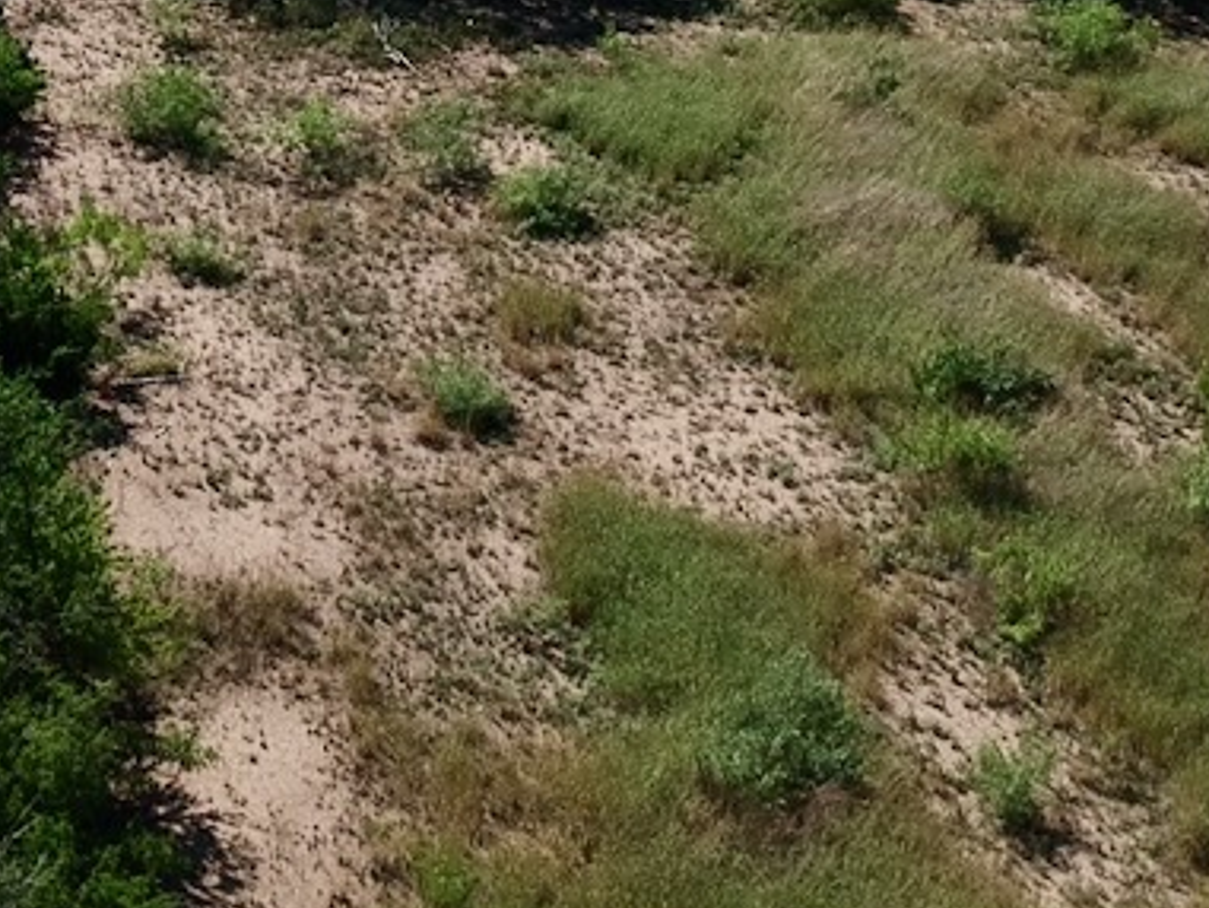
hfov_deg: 22.0
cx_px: -121
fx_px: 2935
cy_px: -216
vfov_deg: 16.7
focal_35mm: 84
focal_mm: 4.49
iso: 100
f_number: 2.6
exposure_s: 1/1600
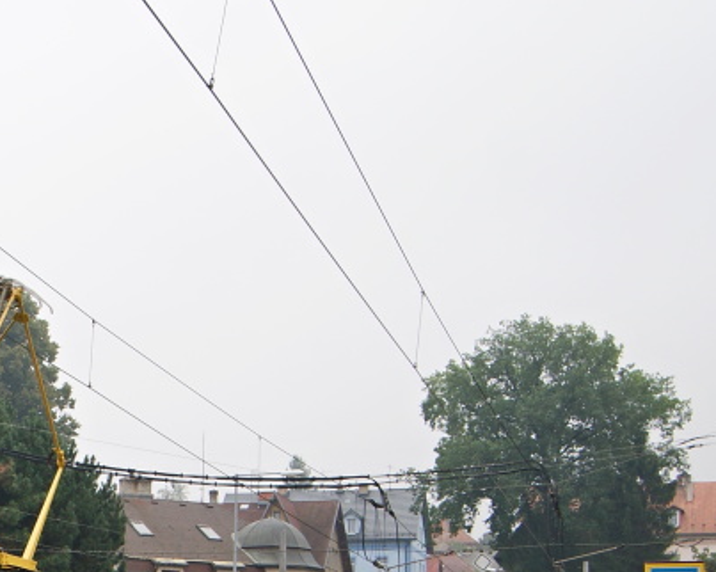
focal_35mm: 197
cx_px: -96
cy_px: 589
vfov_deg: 7.8
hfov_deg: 9.7
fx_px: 4177
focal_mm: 55
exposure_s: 1/160
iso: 200
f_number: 8
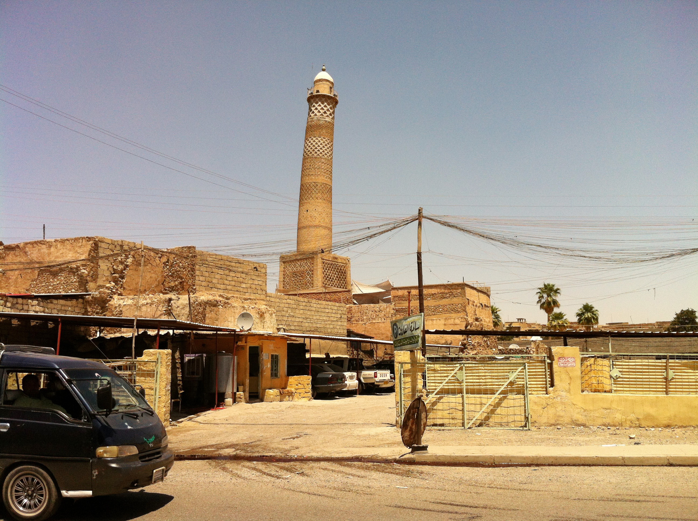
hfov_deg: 52.7
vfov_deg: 40.6
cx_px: 349
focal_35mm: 35
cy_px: 260
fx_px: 705
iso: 80
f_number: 2.8
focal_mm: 3.85
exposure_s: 1/2155
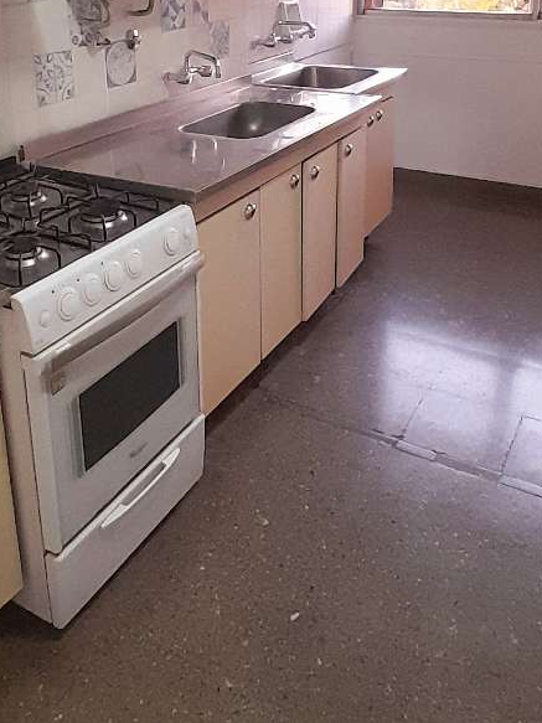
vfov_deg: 49.5
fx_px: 731
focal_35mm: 35
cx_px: 252
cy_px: 143
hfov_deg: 40.7
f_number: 2.2
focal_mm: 1.46
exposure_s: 1/20
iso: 400
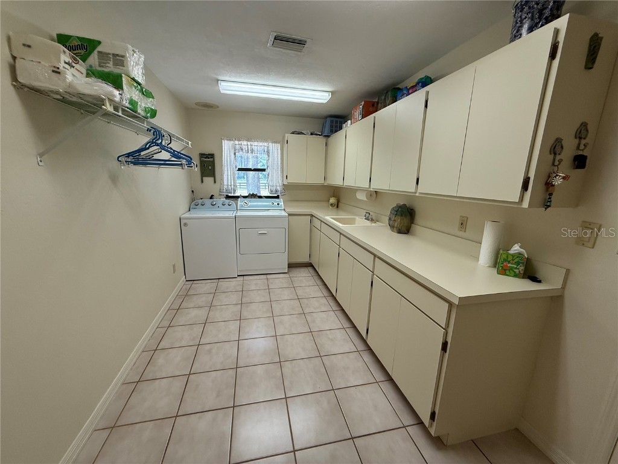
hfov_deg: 102.1
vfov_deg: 85.7
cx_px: 309
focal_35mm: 14
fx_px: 250
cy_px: 232
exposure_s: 1/120
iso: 160
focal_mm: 2.22
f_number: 2.2
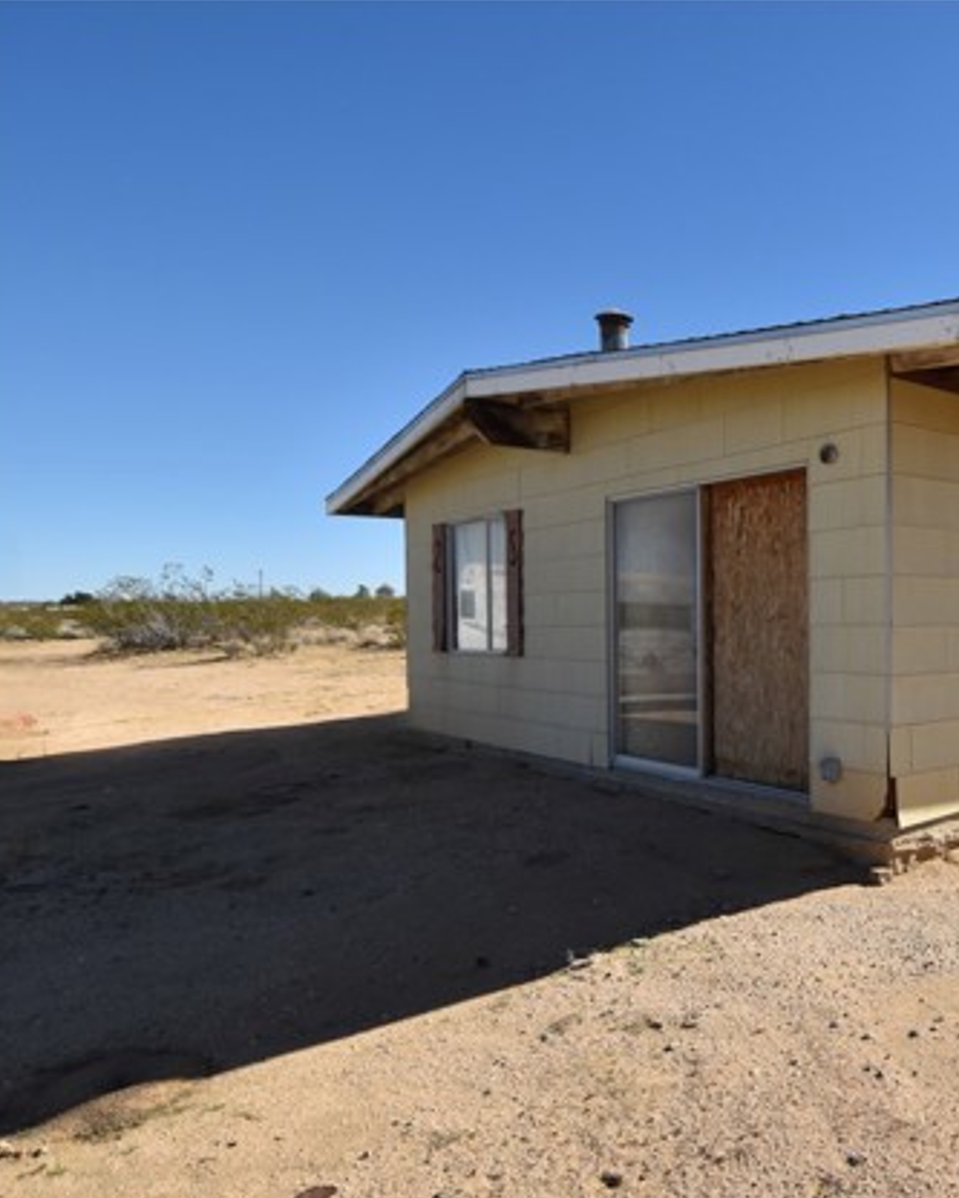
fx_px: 922
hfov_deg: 48.2
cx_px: 893
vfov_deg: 66.0
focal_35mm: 26
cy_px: 612
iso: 400
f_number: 7.1
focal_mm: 12
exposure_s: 1/1667
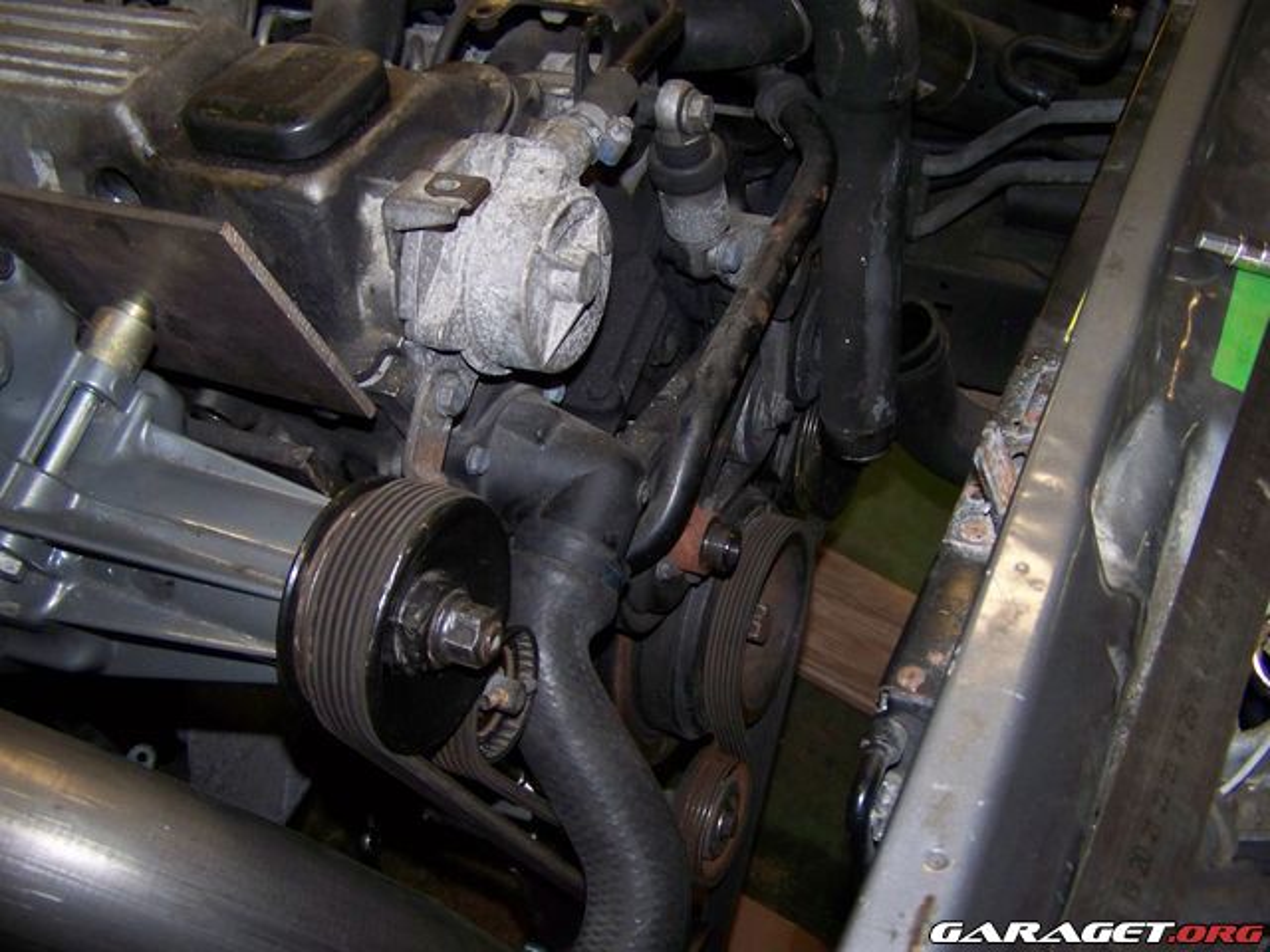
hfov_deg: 49.0
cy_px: 476
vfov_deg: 37.7
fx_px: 1394
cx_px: 635
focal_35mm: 38
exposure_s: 1/30
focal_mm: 6.3
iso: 200
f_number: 2.8
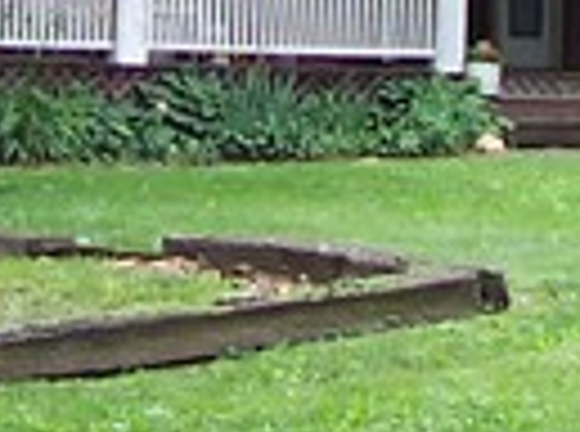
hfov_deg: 8.5
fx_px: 3910
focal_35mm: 234
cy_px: -724
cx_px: 321
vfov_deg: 6.0
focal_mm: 5.6
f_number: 2.8
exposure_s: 1/180
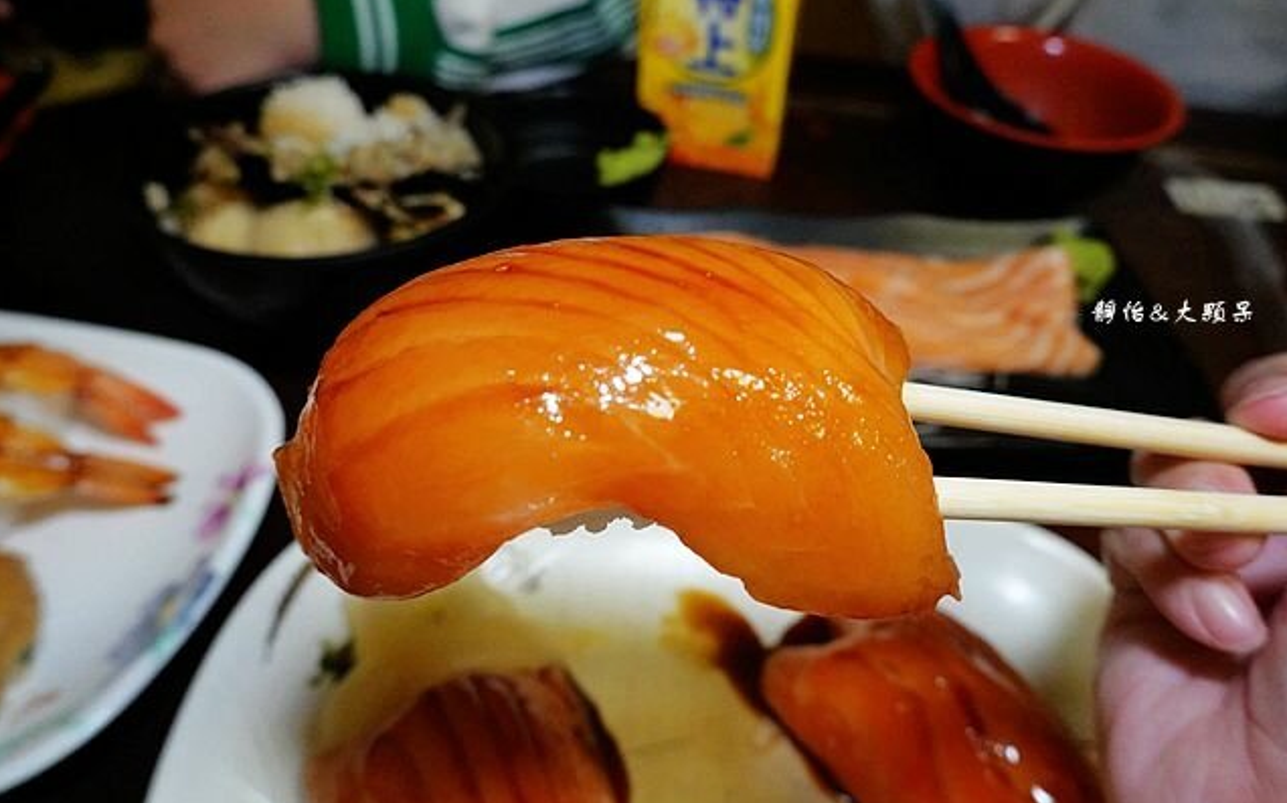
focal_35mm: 25
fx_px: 877
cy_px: 418
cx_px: 652
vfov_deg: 49.2
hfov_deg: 72.6
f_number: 2.8
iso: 2000
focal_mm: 9
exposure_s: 1/125
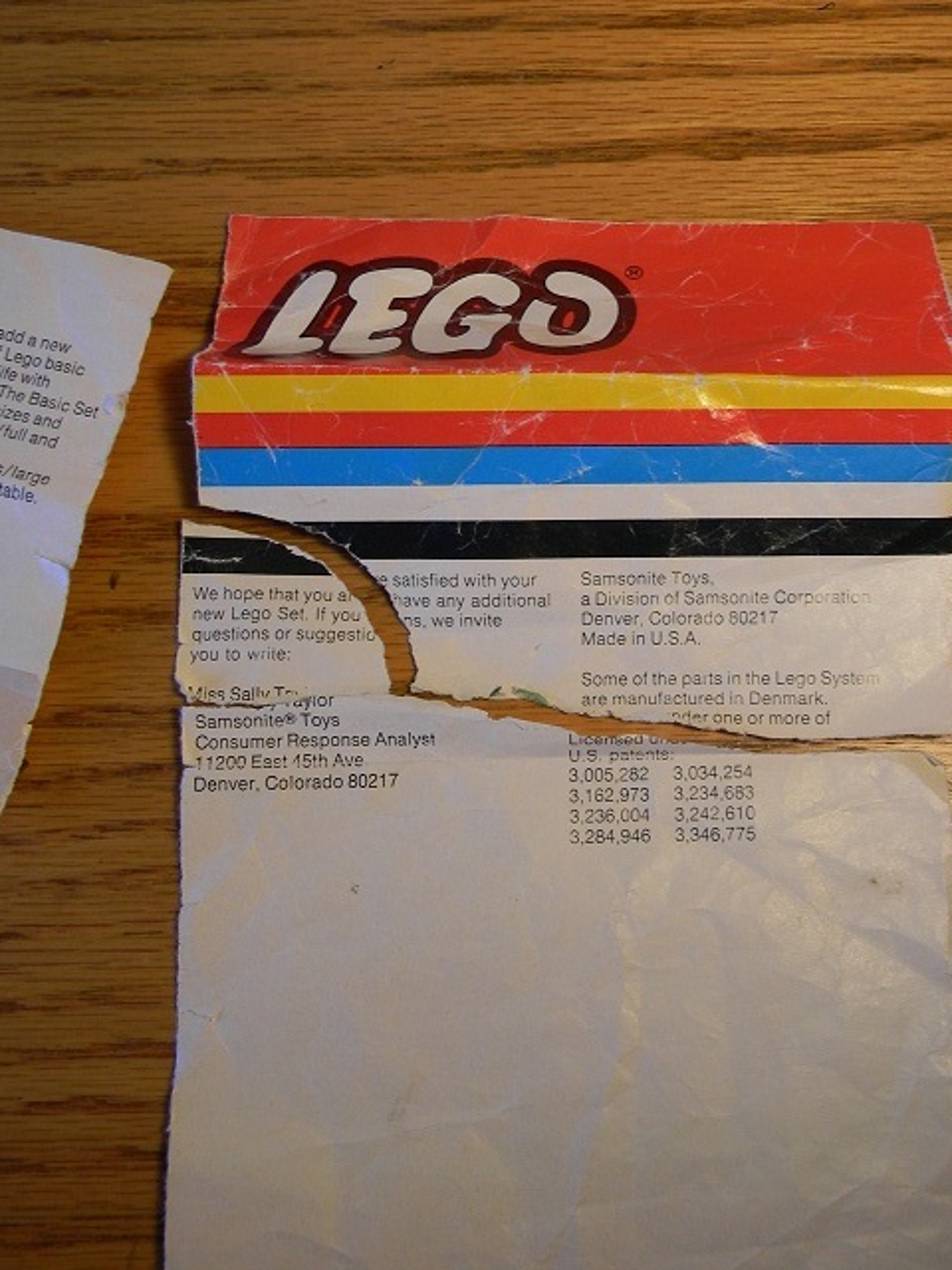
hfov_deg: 40.5
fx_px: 1283
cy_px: 663
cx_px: 587
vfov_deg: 52.6
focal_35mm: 35
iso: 80
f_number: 3.5
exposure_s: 1/31.7
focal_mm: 5
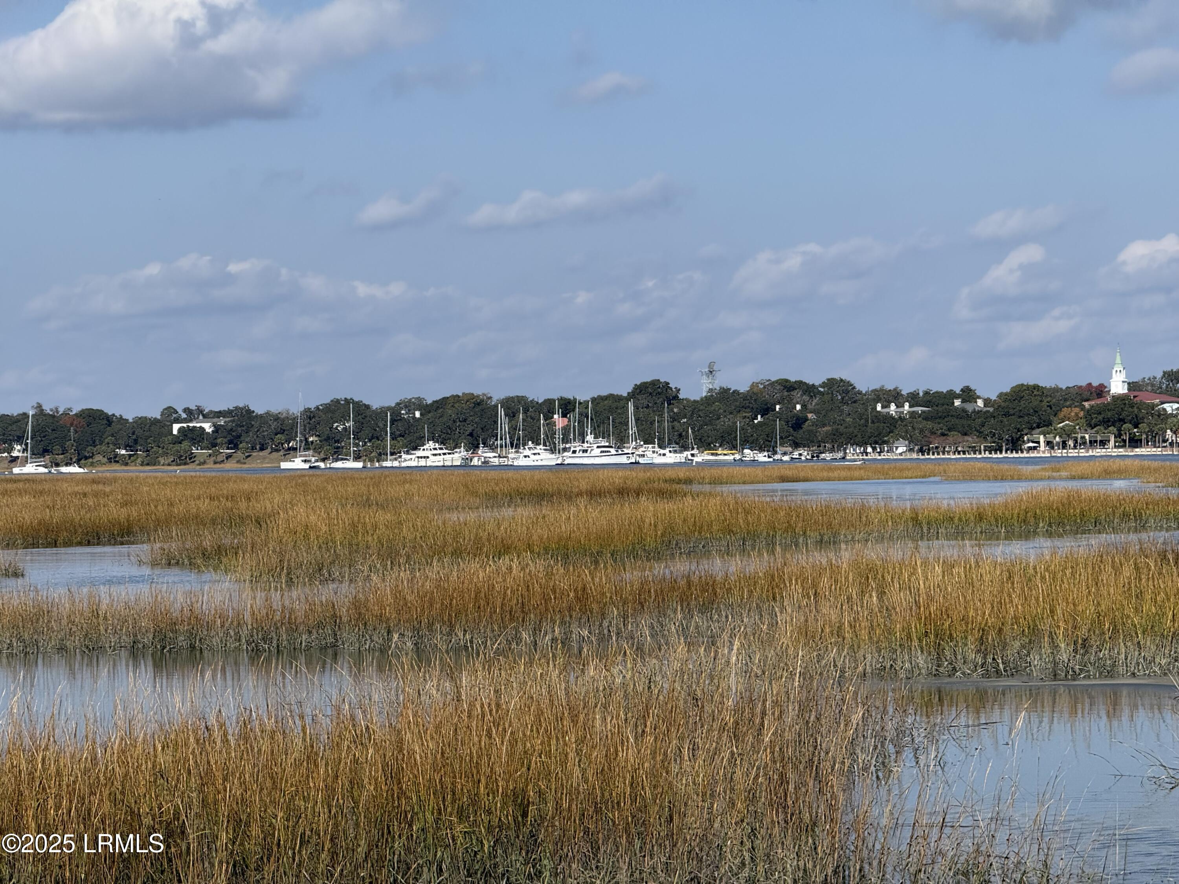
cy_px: 442
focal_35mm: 120
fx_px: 4087
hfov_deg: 16.4
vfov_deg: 12.3
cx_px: 590
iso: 50
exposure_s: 1/2283
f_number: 2.8
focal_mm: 15.66
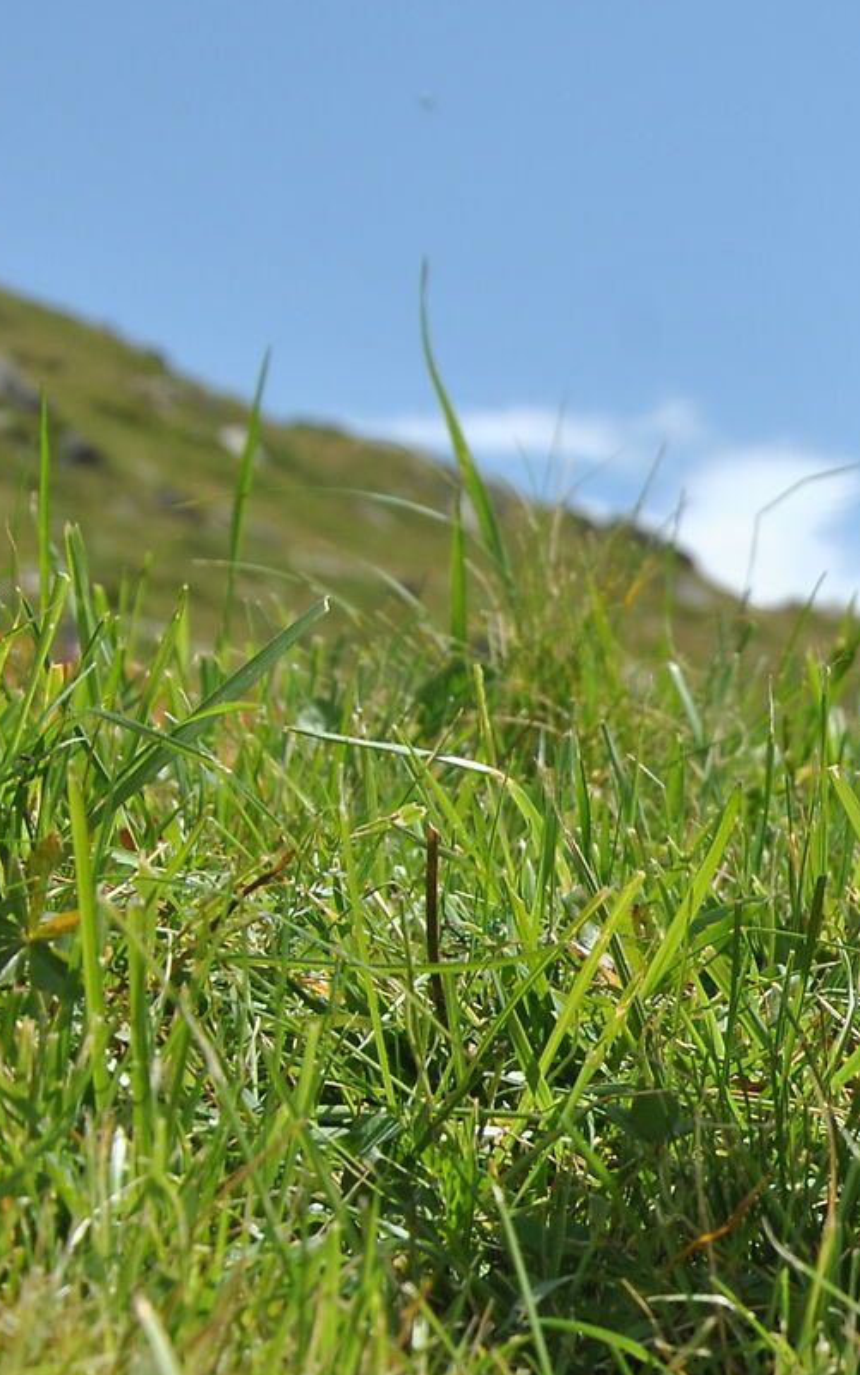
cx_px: 1600
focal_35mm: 161
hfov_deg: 7.9
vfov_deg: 13.0
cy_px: 986
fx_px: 6017
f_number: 9
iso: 100
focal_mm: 35
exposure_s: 1/250
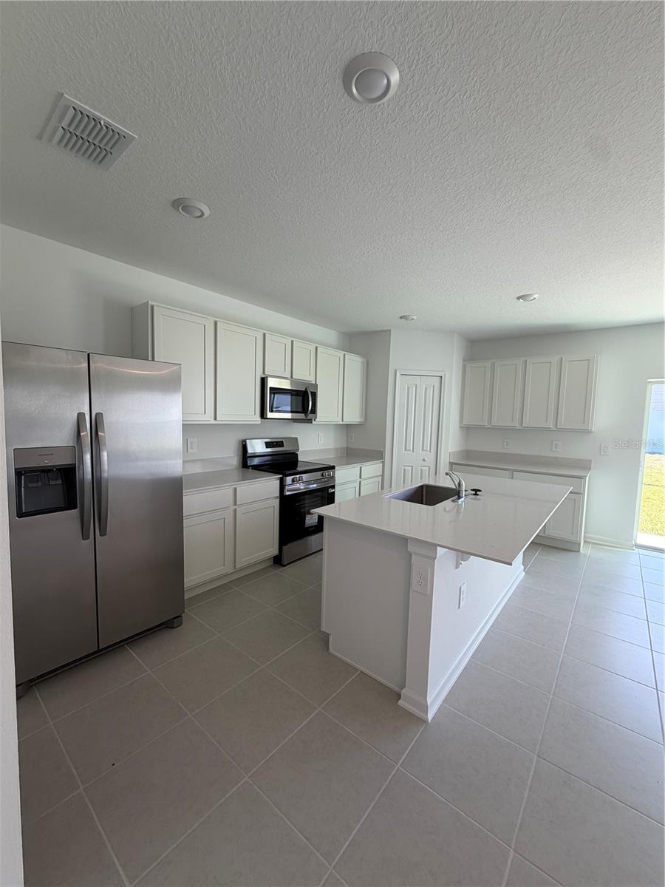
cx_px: 332
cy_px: 444
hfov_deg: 85.7
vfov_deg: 102.1
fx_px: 359
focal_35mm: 14
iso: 100
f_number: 2.2
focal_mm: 2.22
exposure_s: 1/120
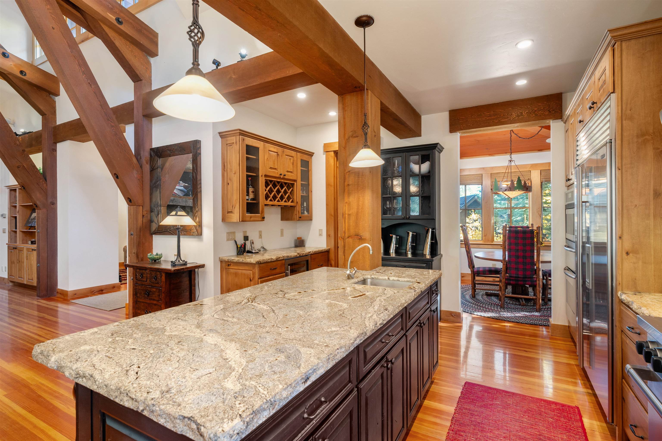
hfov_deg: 93.3
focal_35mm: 17
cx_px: 331
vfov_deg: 70.4
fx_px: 313
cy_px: 220
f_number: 9
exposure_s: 1/2
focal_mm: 17
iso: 400
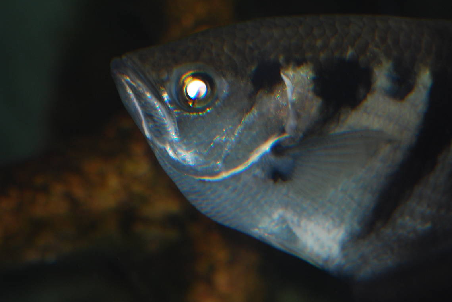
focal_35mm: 633
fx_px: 7957
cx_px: 267
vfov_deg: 2.2
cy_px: 113
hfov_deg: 3.3
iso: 320
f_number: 5.6
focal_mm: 300
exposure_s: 1/125
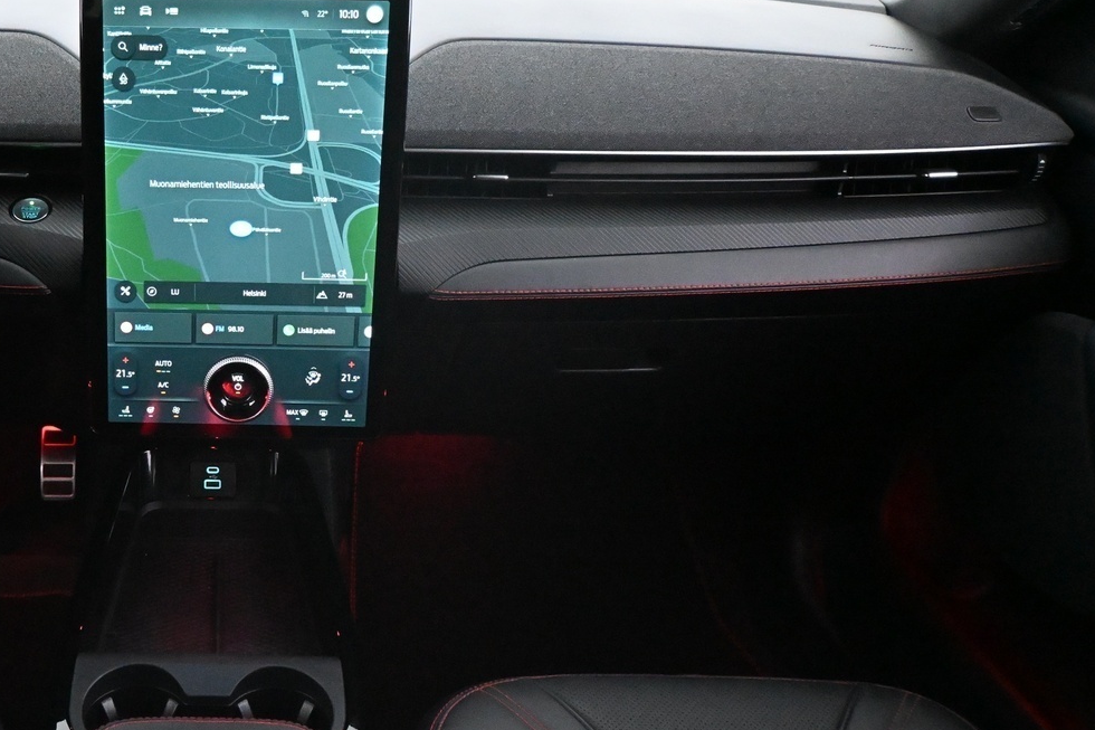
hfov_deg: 42.9
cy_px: 366
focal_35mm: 43
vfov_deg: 30.9
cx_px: 216
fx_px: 1320
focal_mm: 17.5
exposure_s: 1/60
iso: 9000
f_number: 3.5
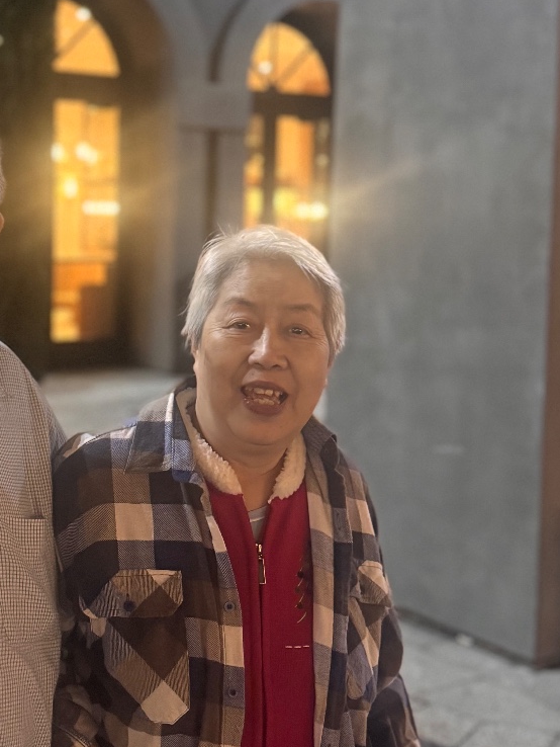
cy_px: 281
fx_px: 1121
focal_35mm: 52
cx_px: 105
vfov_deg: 36.6
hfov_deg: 27.4
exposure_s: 1/30
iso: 1000
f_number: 1.78
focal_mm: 6.76
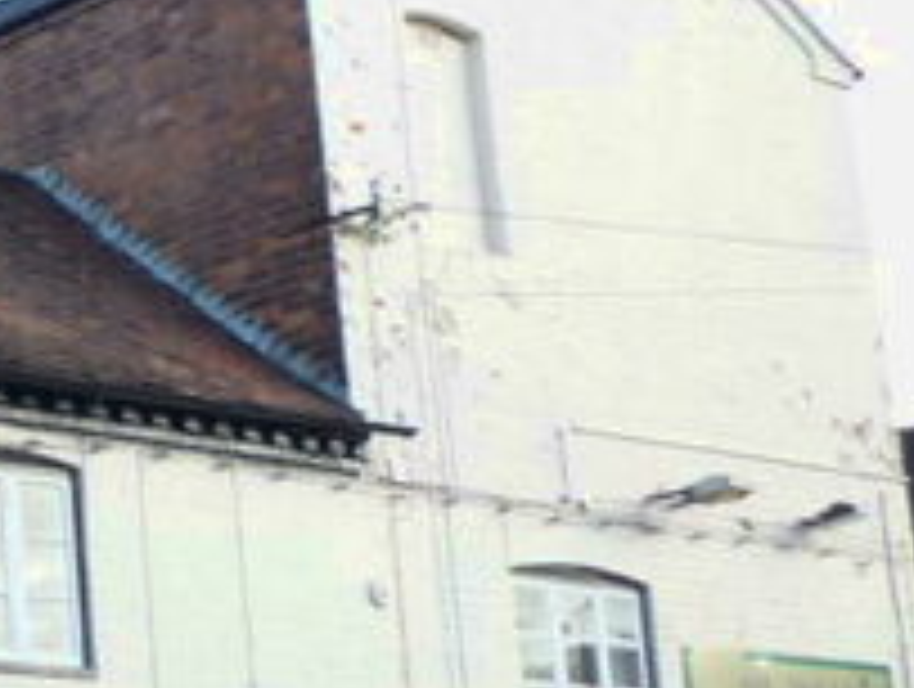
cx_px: -648
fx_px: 2275
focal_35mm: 86
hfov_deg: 18.6
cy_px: 483
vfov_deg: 17.2
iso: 80
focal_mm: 4.4
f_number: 2.8
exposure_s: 1/160
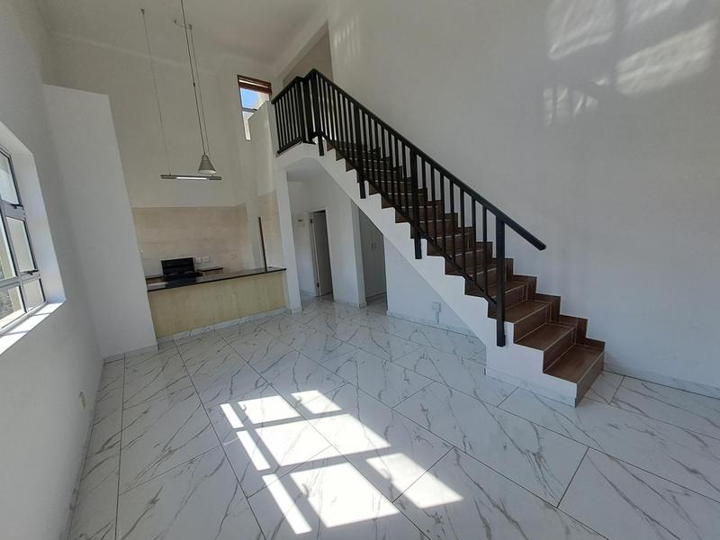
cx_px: 360
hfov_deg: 106.2
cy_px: 270
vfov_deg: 89.9
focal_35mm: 13
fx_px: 270
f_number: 2.2
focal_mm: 1.42
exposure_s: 1/793
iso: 40
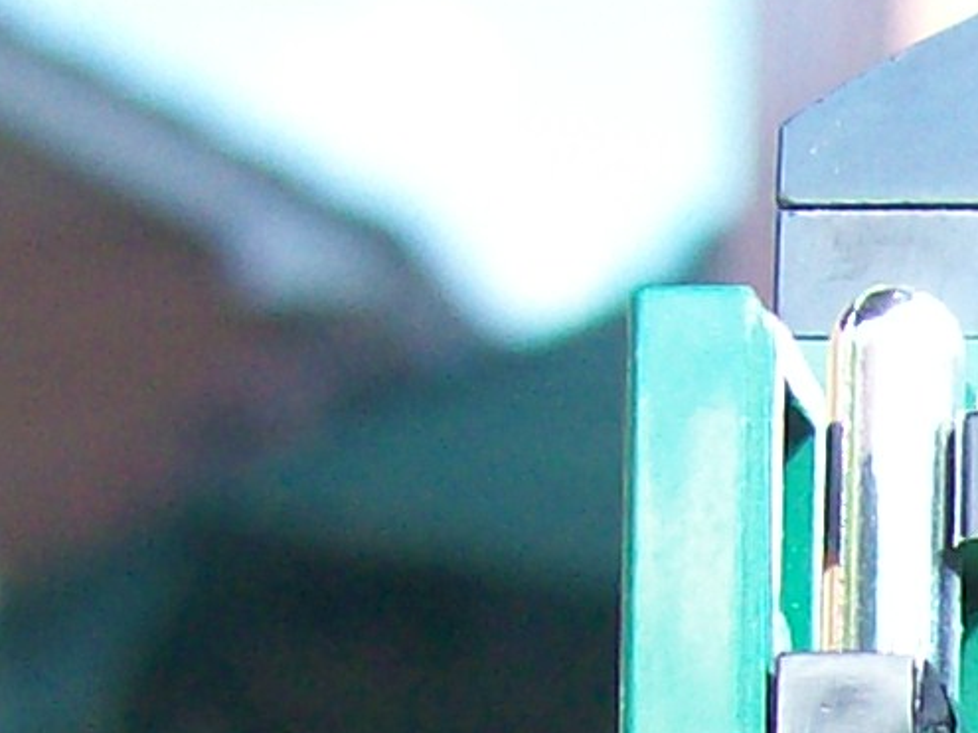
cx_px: 2053
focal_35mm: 207
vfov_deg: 6.9
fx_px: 5847
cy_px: 1511
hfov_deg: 8.9
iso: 80
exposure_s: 1/74.8
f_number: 2.7
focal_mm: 6
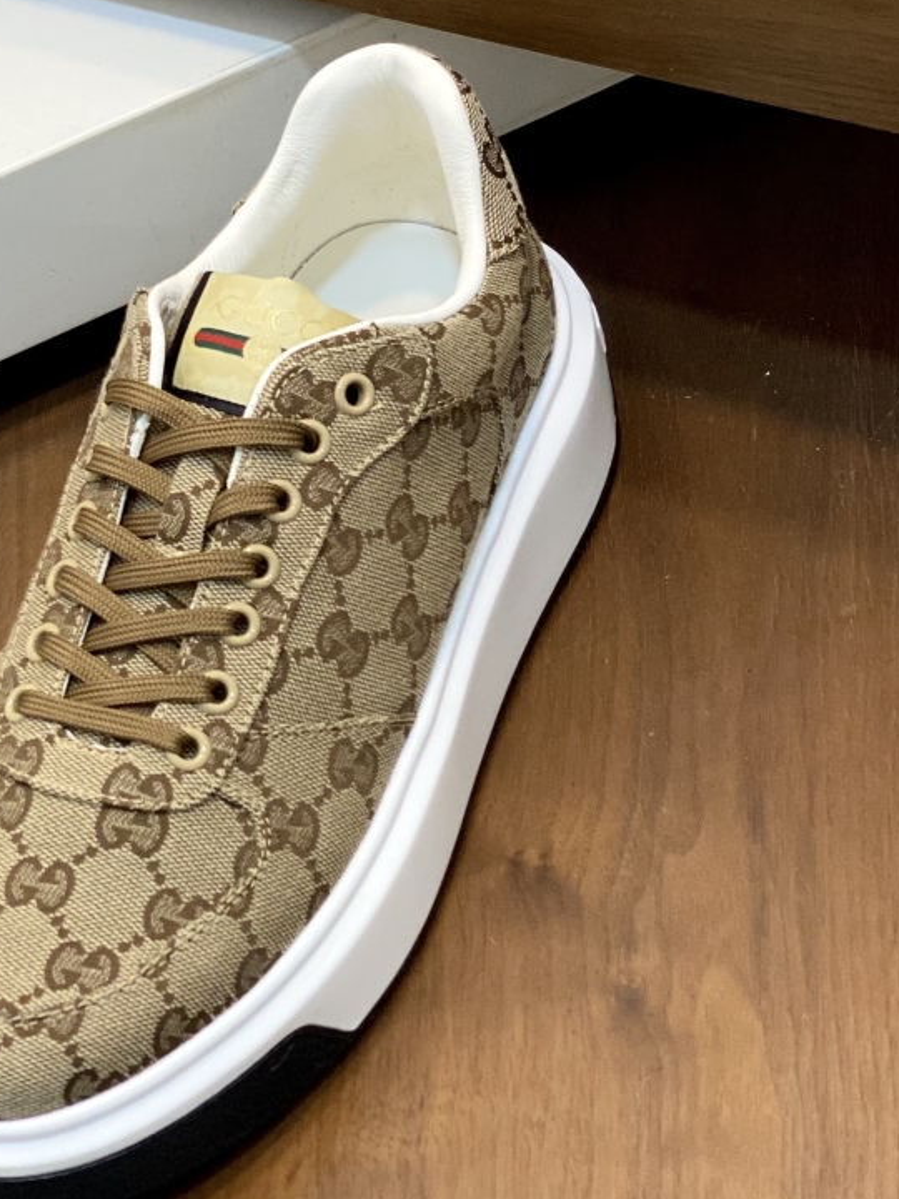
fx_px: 3601
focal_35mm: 104
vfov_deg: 18.9
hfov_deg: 14.1
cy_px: 601
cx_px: 128
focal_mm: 6
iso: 64
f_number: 2
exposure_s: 1/100
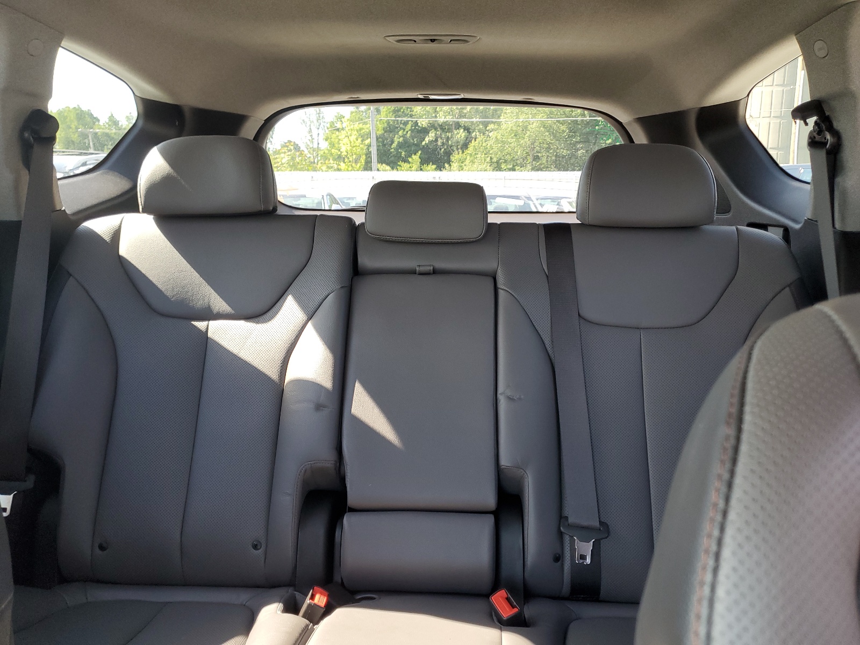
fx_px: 646
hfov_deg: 67.3
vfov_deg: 53.1
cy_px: 322
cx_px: 430
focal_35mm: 26
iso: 68
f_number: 1.5
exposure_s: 1/120
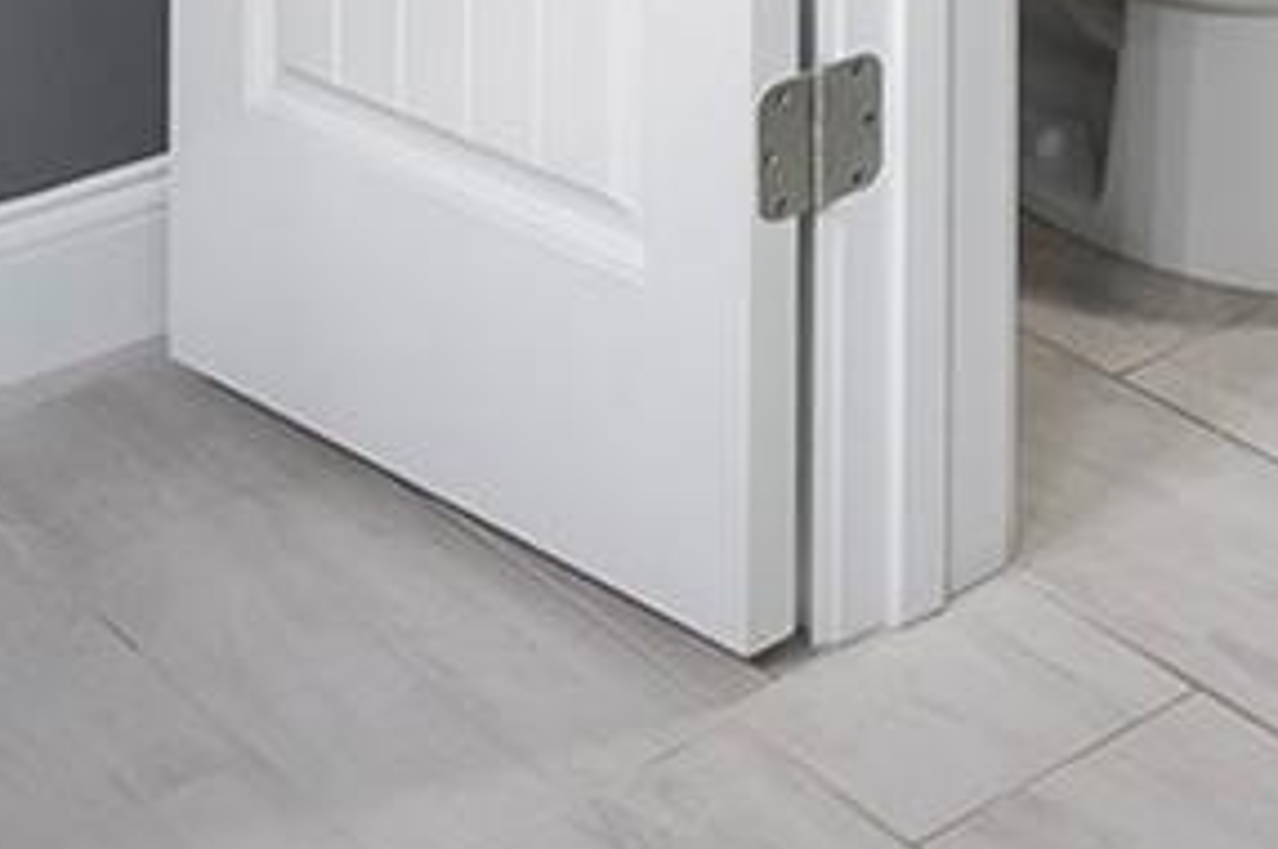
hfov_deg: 20.2
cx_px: 2002
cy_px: -1180
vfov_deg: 12.7
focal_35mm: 84
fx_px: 2979
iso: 320
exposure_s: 1/4
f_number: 9
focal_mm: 10
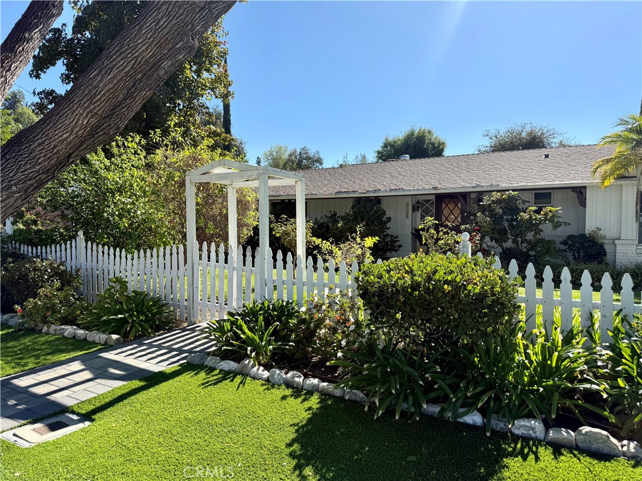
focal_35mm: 24
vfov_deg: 56.8
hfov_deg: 71.6
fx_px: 445
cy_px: 240
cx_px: 321
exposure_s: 1/3953
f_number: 1.78
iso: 80
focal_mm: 6.76
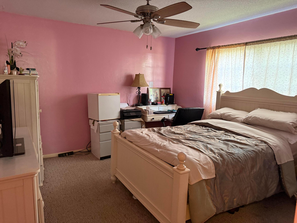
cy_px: 112
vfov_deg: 56.8
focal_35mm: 24
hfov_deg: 71.6
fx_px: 206
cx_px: 148
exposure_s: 1/60
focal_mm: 6.76
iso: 640
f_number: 1.78
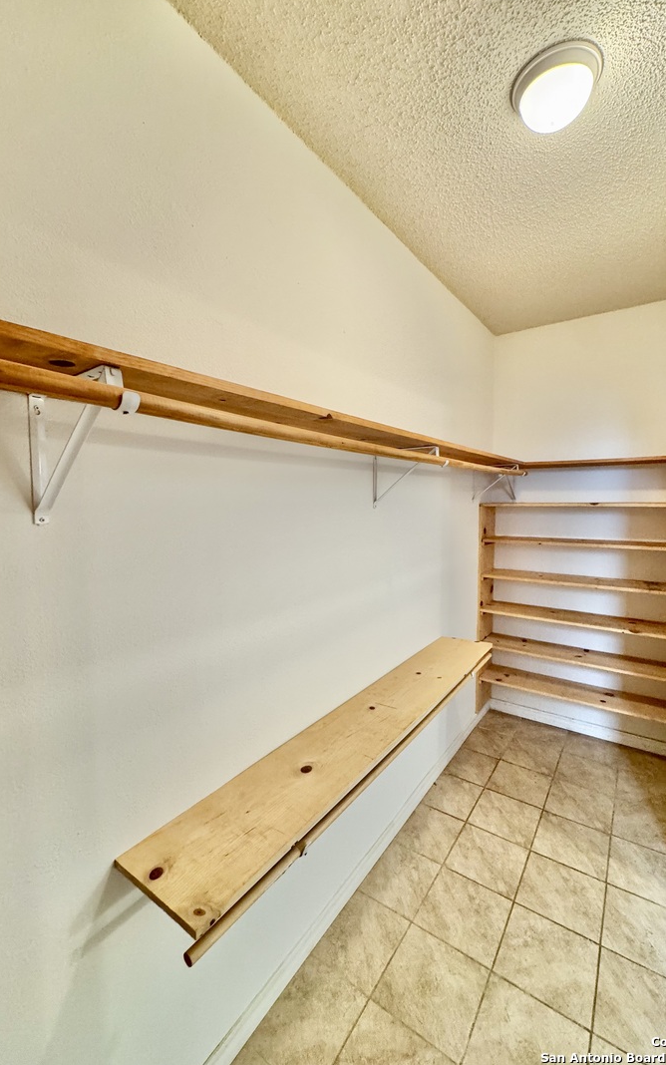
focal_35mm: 15
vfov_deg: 101.4
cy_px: 528
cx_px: 353
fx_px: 435
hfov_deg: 74.7
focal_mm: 2.22
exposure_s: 1/60
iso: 250
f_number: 2.2
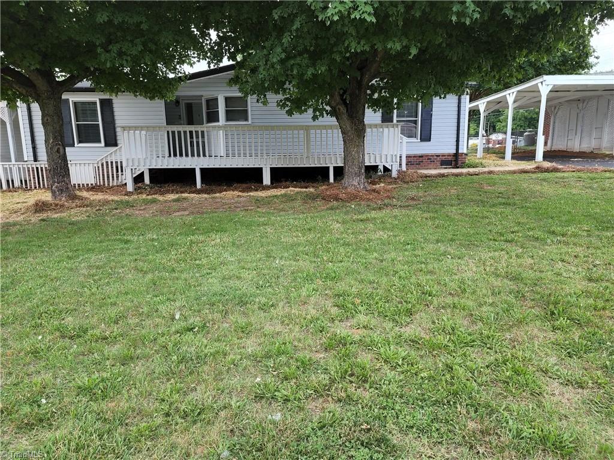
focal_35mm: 23
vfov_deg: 58.9
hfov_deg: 73.9
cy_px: 230
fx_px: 408
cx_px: 307
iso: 40
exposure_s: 1/180
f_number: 1.8
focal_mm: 6.4
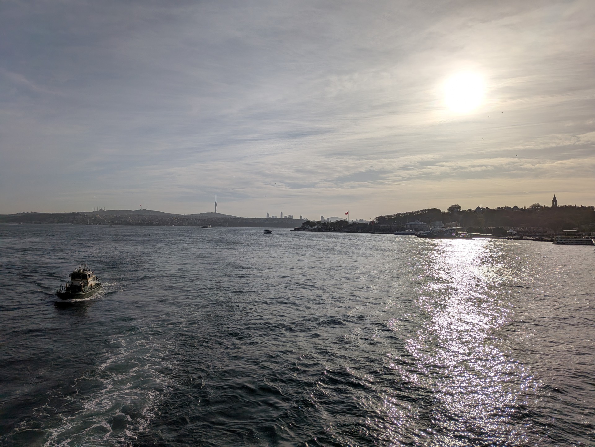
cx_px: 298
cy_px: 224
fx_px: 413
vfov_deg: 56.8
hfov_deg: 71.6
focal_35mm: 24
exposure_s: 1/17544
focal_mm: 4.53
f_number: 1.7
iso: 23
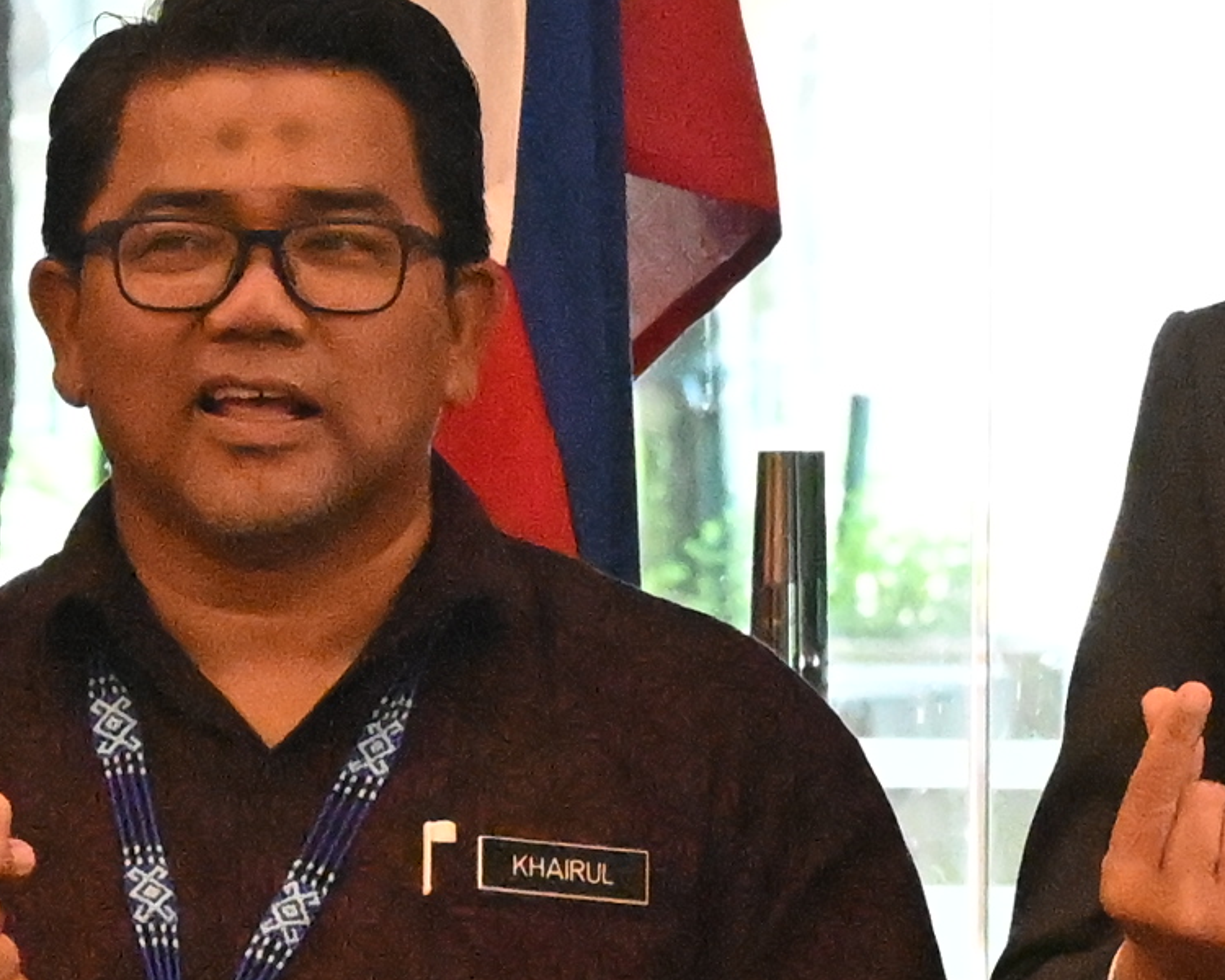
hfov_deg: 4.4
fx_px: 15735
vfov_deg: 3.6
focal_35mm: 434
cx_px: 2865
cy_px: 345
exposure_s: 1/500
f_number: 5.6
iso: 10000
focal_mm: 56
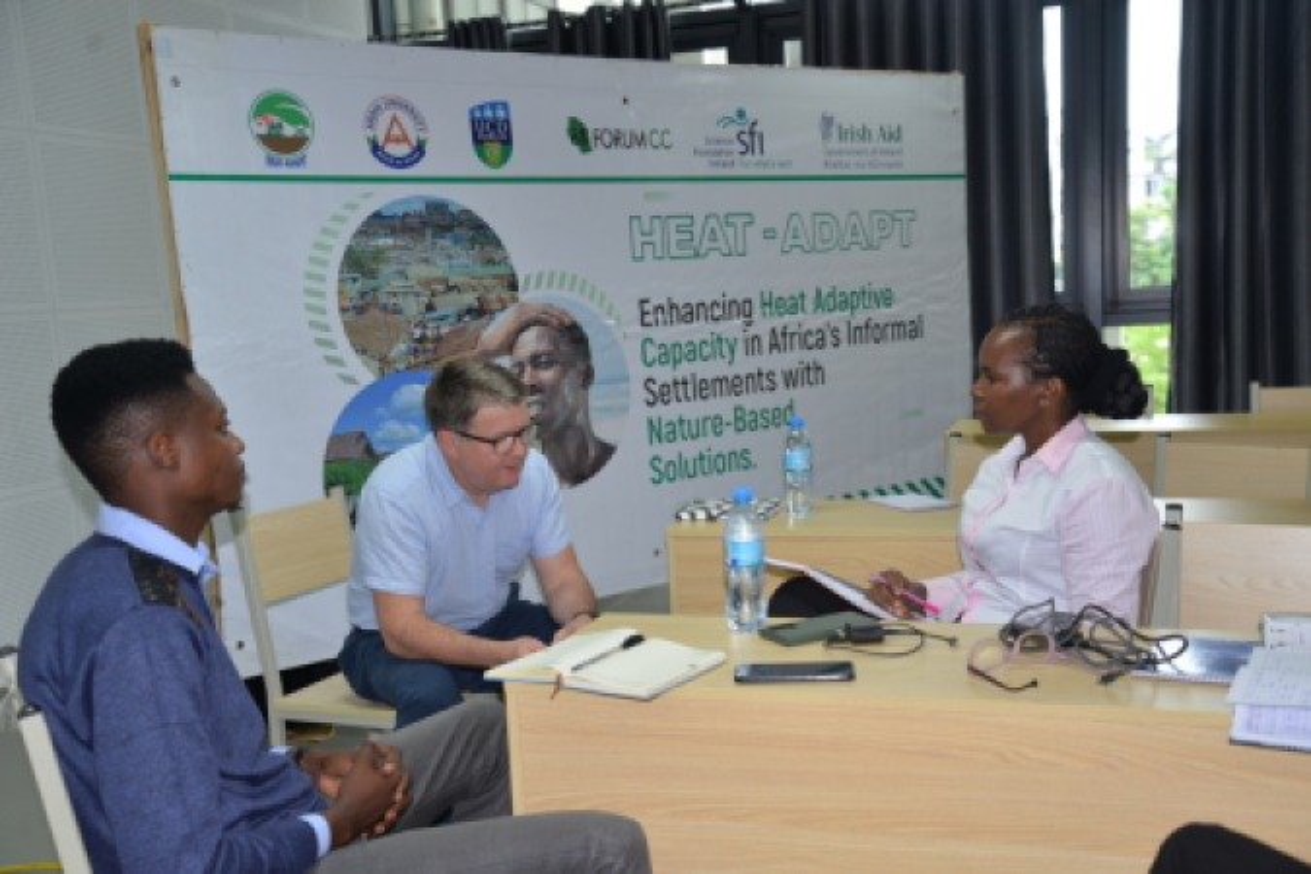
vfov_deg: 31.9
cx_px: 656
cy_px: 437
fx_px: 1529
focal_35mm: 42
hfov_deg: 46.4
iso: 400
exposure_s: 1/80
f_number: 4.2
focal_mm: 42
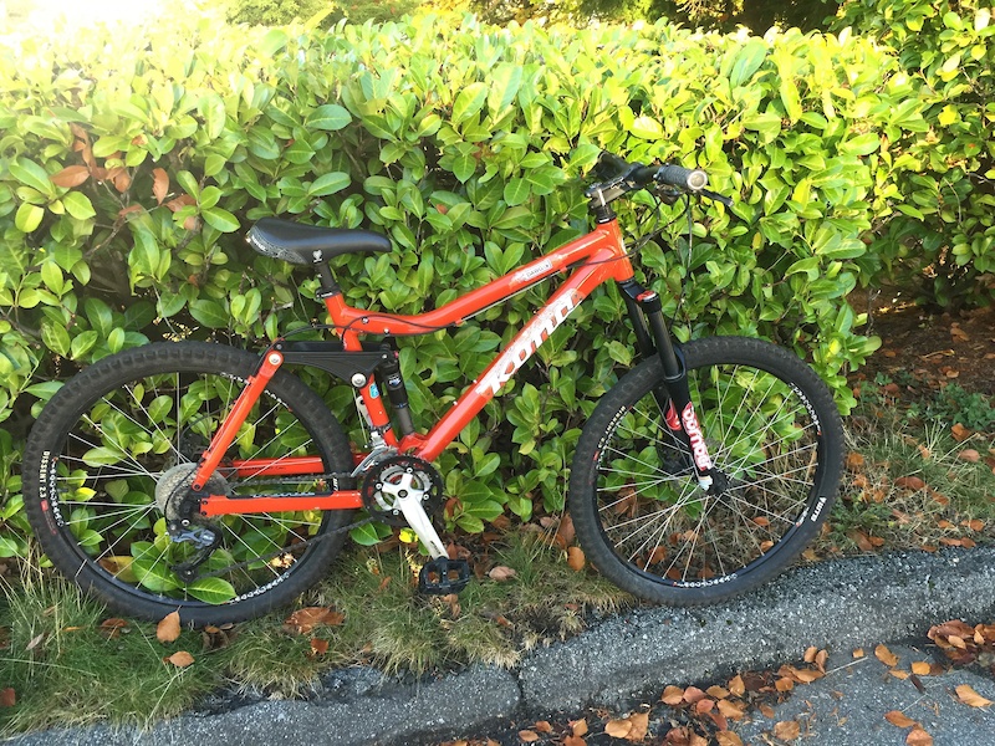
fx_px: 834
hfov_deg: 61.7
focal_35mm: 29
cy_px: 373
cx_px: 498
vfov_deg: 48.2
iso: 40
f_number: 2.2
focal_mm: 4.15
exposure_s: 1/60
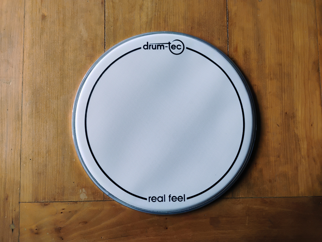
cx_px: 161
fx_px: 261
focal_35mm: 28
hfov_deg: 63.4
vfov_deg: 49.9
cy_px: 121
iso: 275
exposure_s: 1/50
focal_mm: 4.26
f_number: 1.8
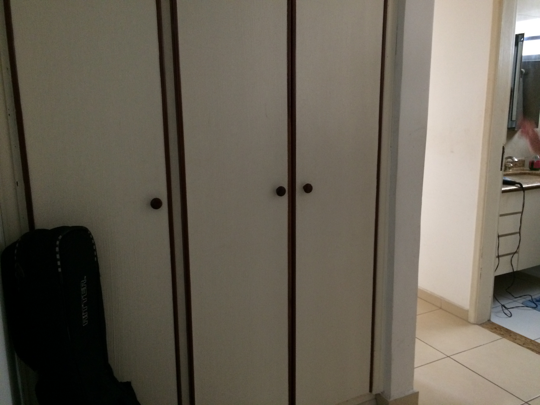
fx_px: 452
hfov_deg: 61.7
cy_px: 202
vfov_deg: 48.2
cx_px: 270
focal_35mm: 29
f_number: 2.2
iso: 320
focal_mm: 4.15
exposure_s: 1/20
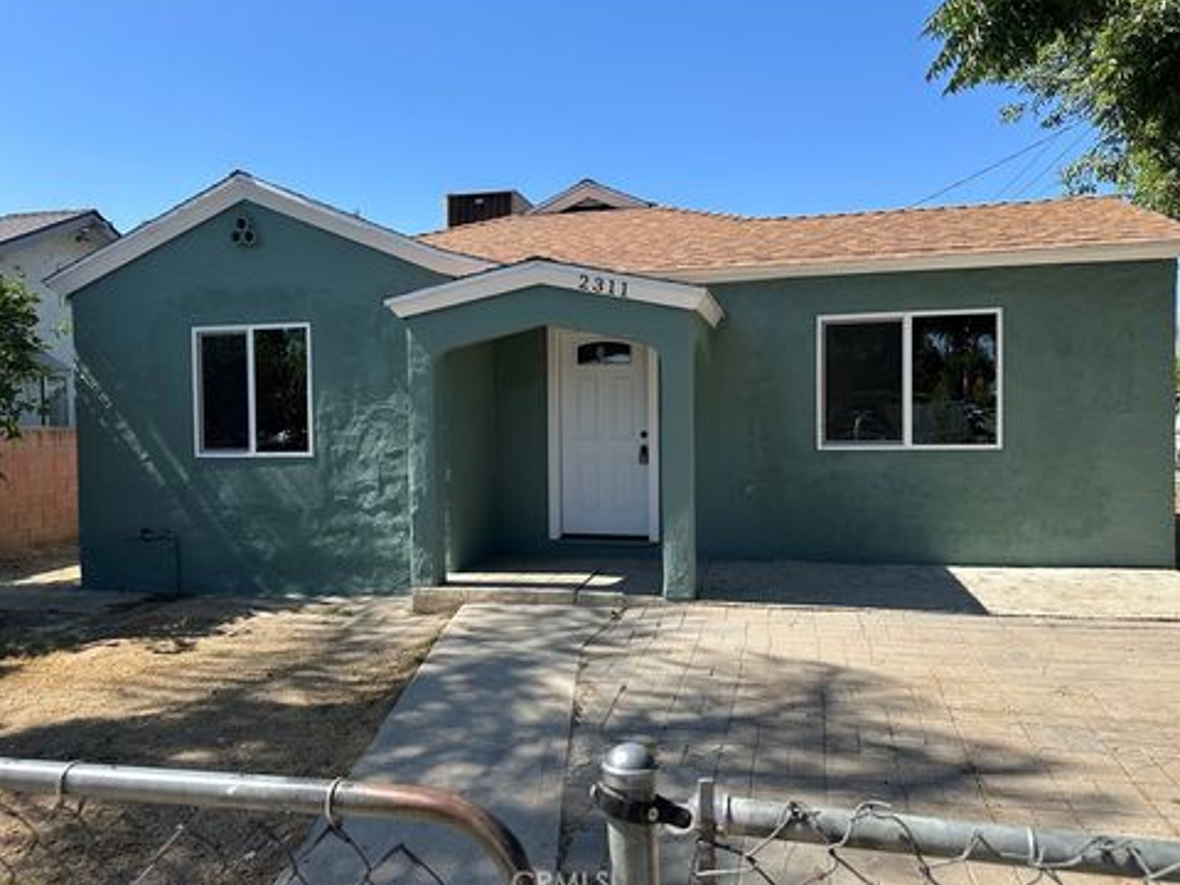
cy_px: 439
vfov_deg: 54.9
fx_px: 852
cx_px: 575
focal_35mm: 25
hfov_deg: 69.4
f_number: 1.78
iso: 80
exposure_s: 1/2809
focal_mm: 6.86
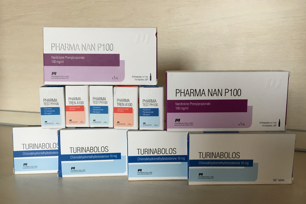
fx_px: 263
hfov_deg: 60.3
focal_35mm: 31
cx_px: 154
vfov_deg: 42.3
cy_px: 94
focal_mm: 4.15
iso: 100
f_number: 2.2
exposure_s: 1/33
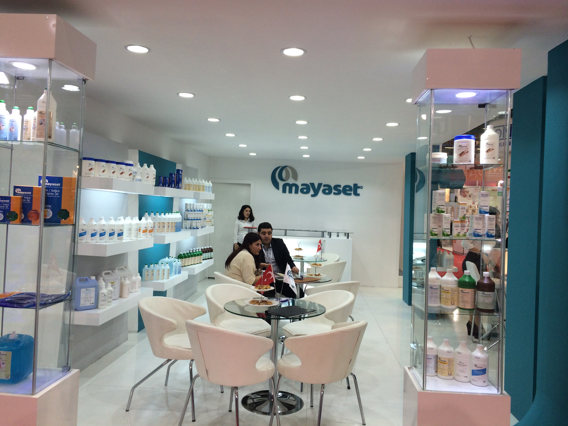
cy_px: 213
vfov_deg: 46.8
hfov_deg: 60.0
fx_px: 492
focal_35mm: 30
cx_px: 284
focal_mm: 4.12
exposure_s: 1/100
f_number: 2.2
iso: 64
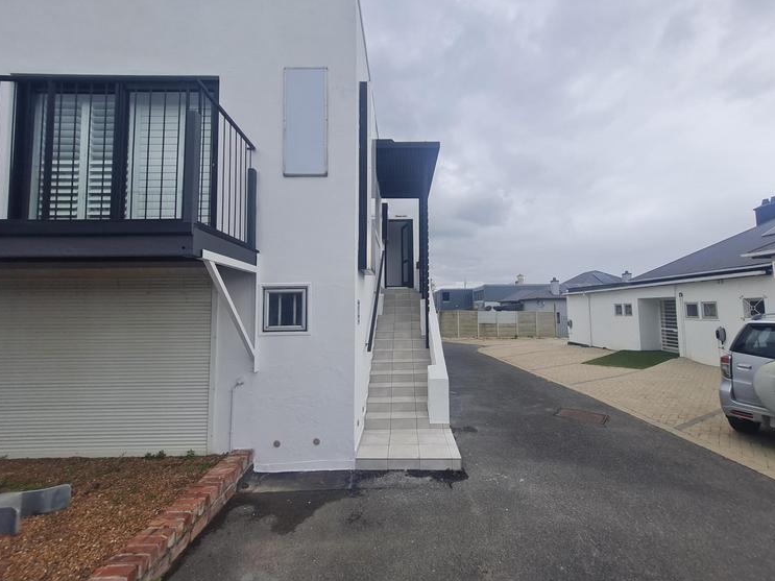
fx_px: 313
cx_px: 411
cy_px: 294
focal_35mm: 14
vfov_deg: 85.7
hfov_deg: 101.9
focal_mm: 1.74
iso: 50
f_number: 2.2
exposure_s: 1/762
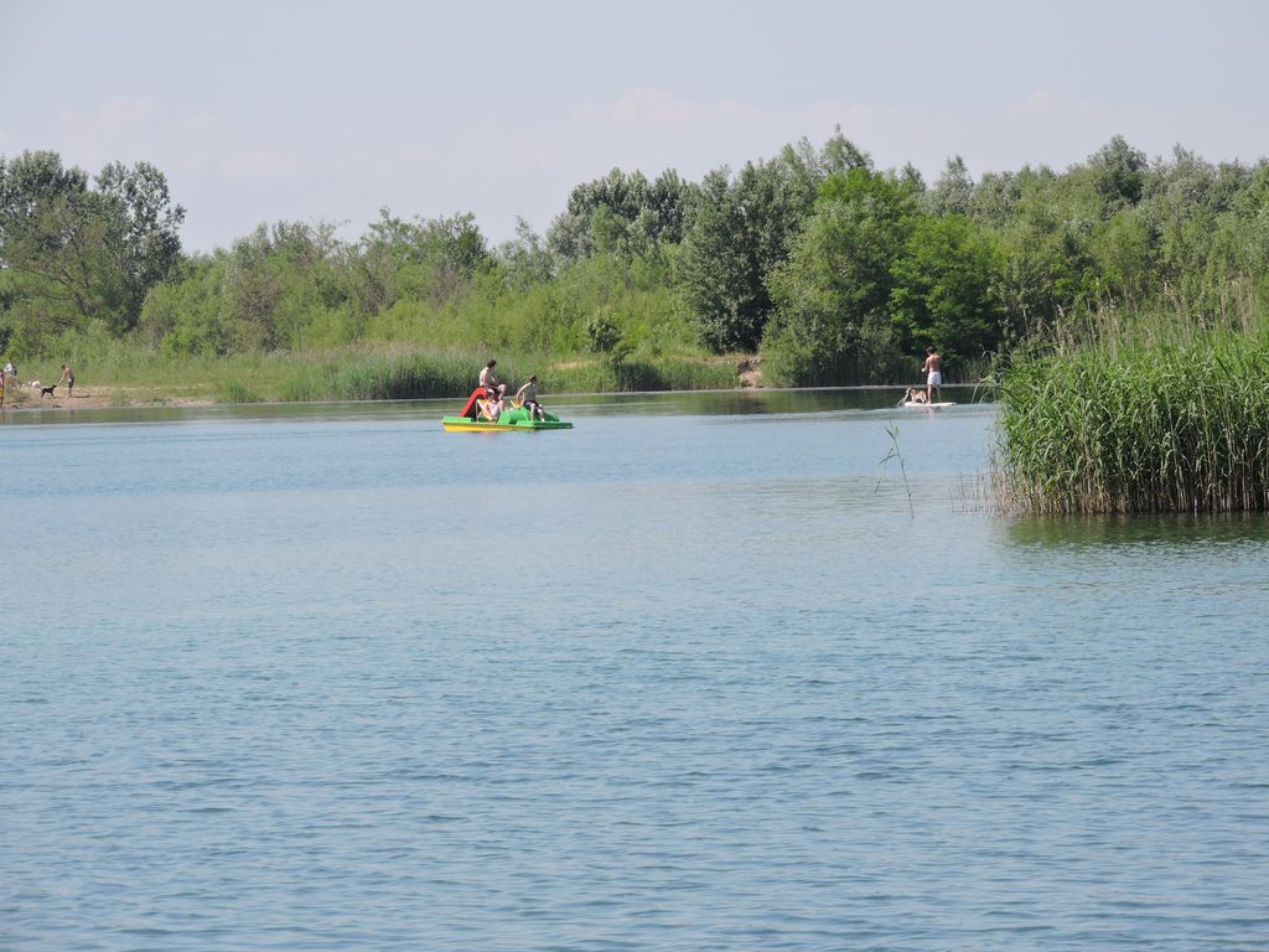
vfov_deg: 6.6
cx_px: 634
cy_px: 476
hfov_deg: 8.8
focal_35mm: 225
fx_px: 8248
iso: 100
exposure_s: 1/500
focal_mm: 40.1
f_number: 4.6
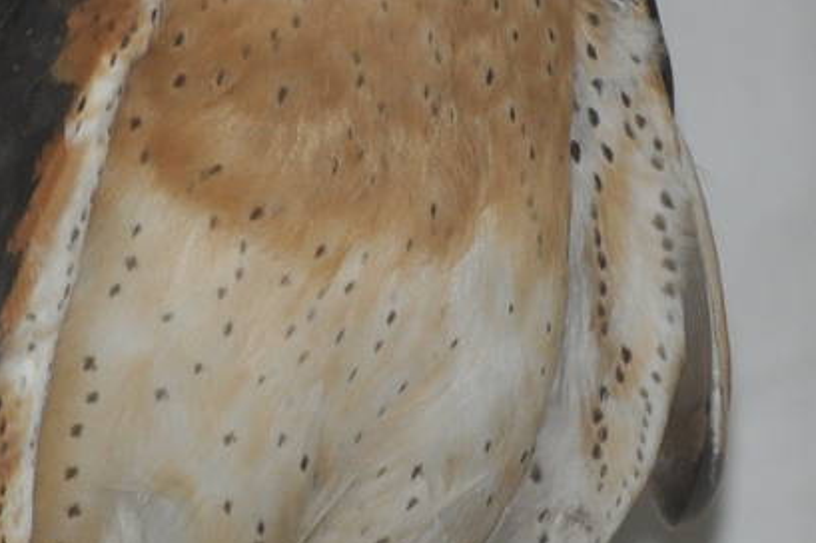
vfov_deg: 1.2
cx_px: 345
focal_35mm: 1173
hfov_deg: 1.8
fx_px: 26566
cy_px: 211
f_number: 5.3
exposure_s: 1/60
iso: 800
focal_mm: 200
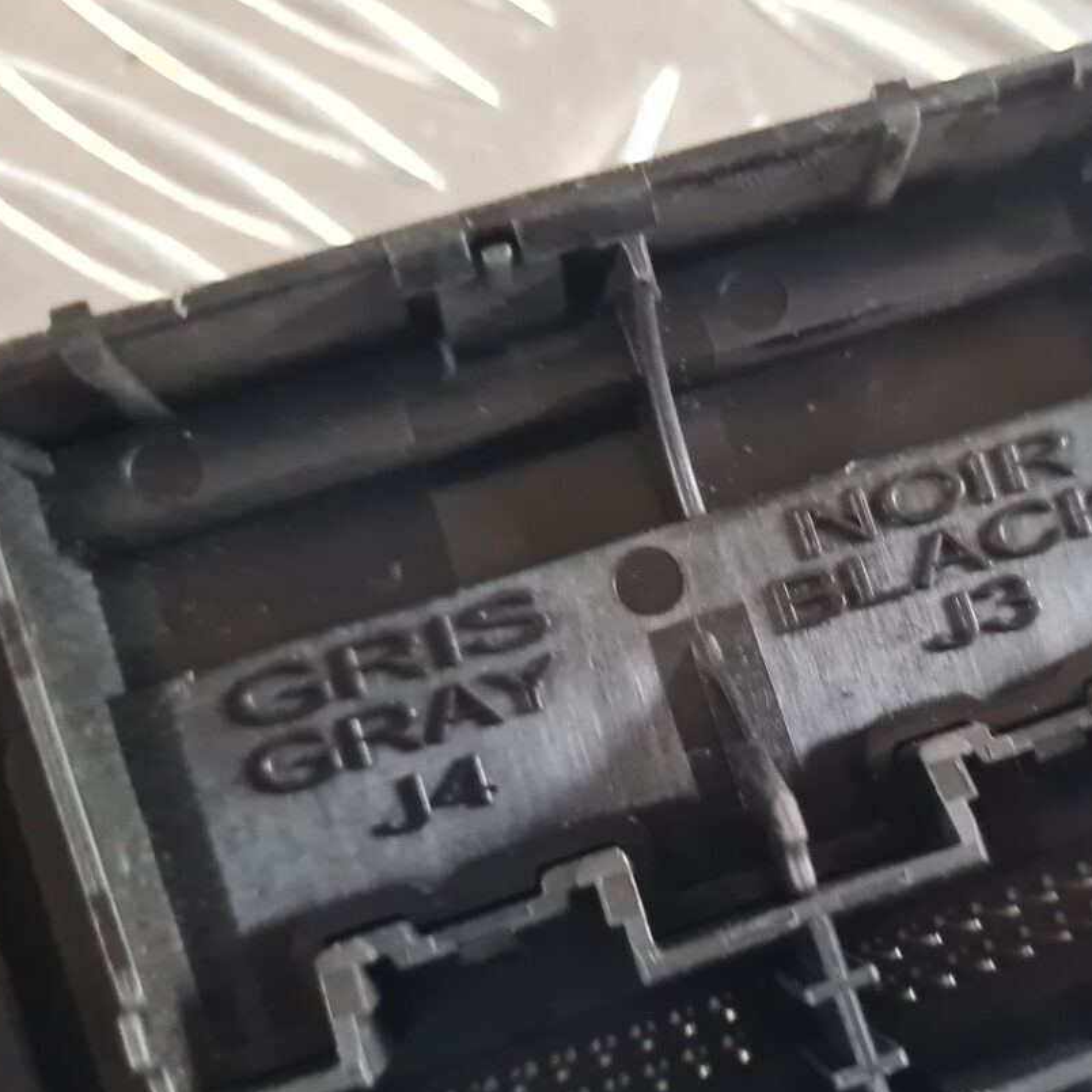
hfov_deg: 40.6
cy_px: 680
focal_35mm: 40
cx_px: 823
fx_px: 1428
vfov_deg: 41.6
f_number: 1.8
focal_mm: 5.4
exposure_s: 1/25
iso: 1250
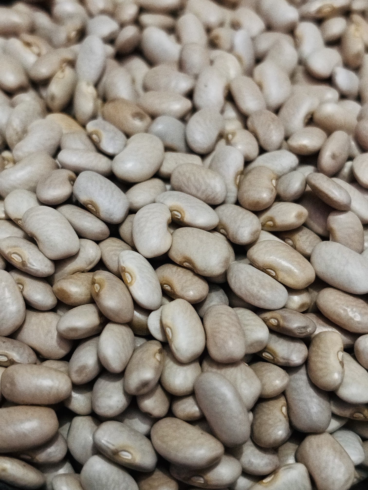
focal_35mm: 52
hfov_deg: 28.0
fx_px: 737
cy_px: 245
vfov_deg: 36.8
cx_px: 184
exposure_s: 1/25
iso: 320
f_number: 1.6
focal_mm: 5.96
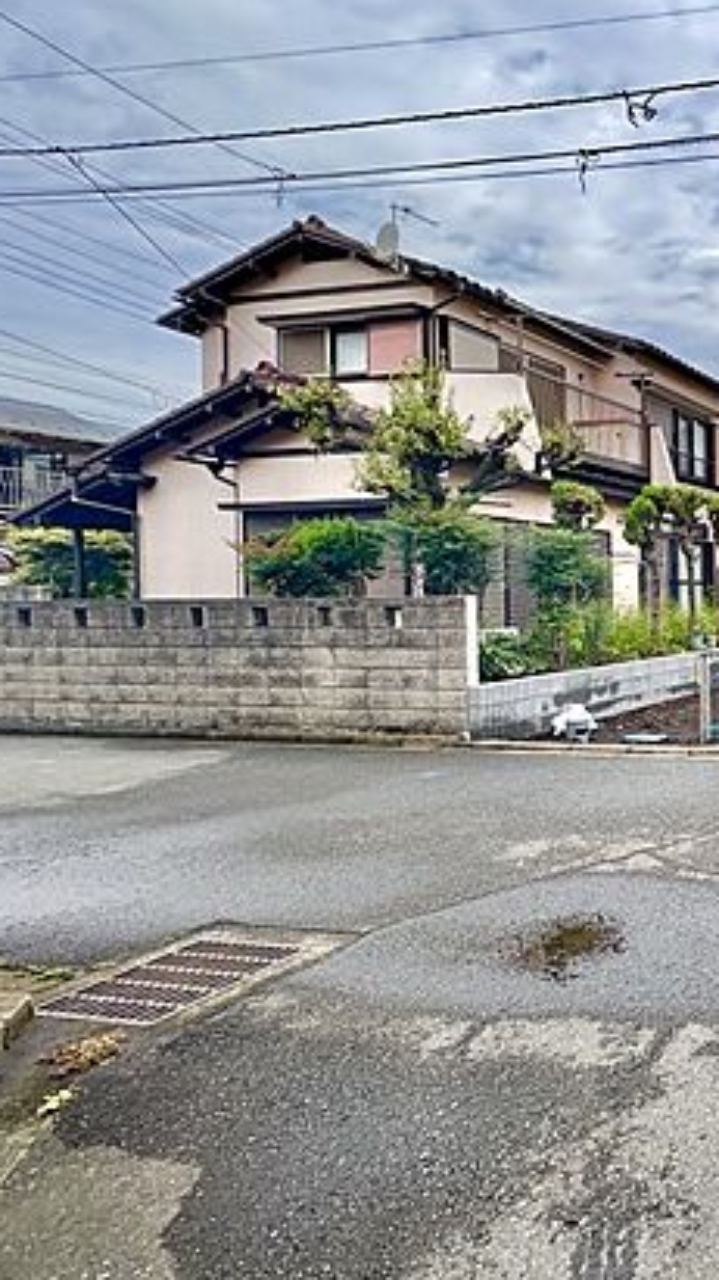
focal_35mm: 23
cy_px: 609
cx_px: 946
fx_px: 780
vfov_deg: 78.7
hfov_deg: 34.3
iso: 50
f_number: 2.2
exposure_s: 1/544
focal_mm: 2.22
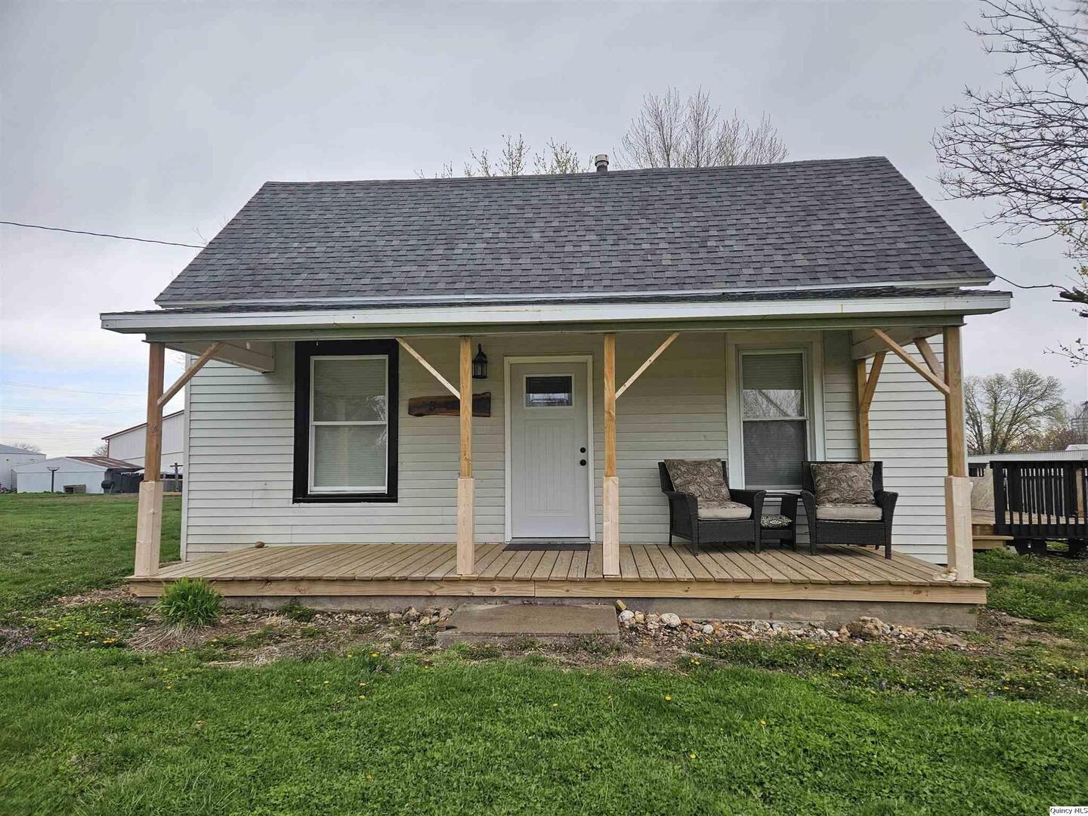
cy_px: 408
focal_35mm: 23
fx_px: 723
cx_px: 544
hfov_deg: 73.9
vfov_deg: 58.9
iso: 50
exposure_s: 1/1036
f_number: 1.8
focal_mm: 5.4
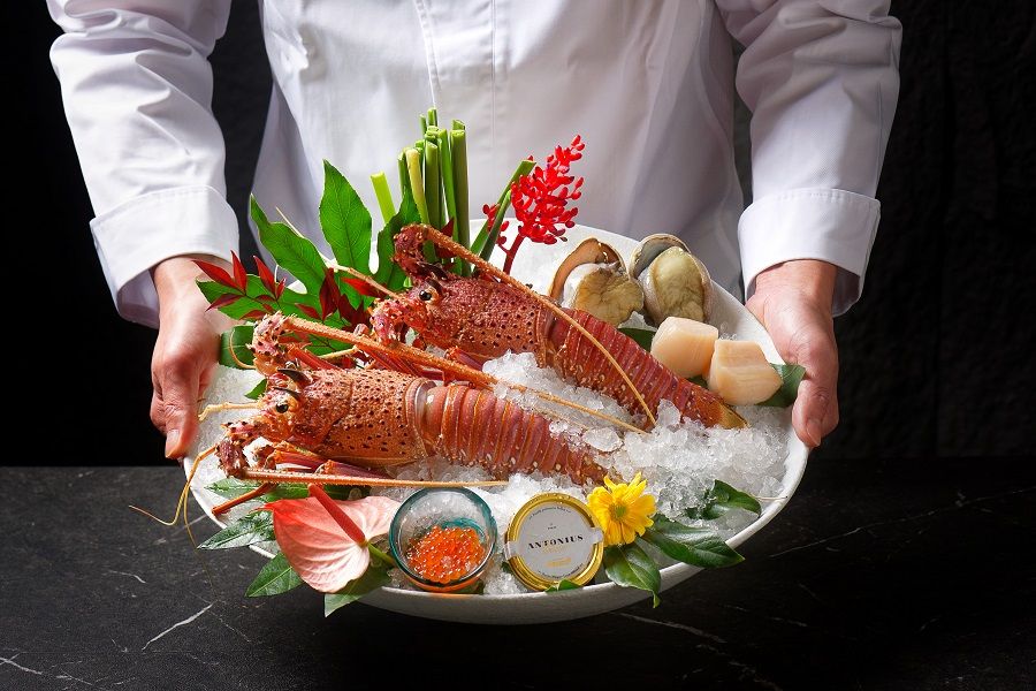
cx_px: 518
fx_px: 3021
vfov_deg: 13.0
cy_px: 346
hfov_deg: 19.5
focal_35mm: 105
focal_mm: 105
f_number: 7.1
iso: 250
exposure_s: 1/125
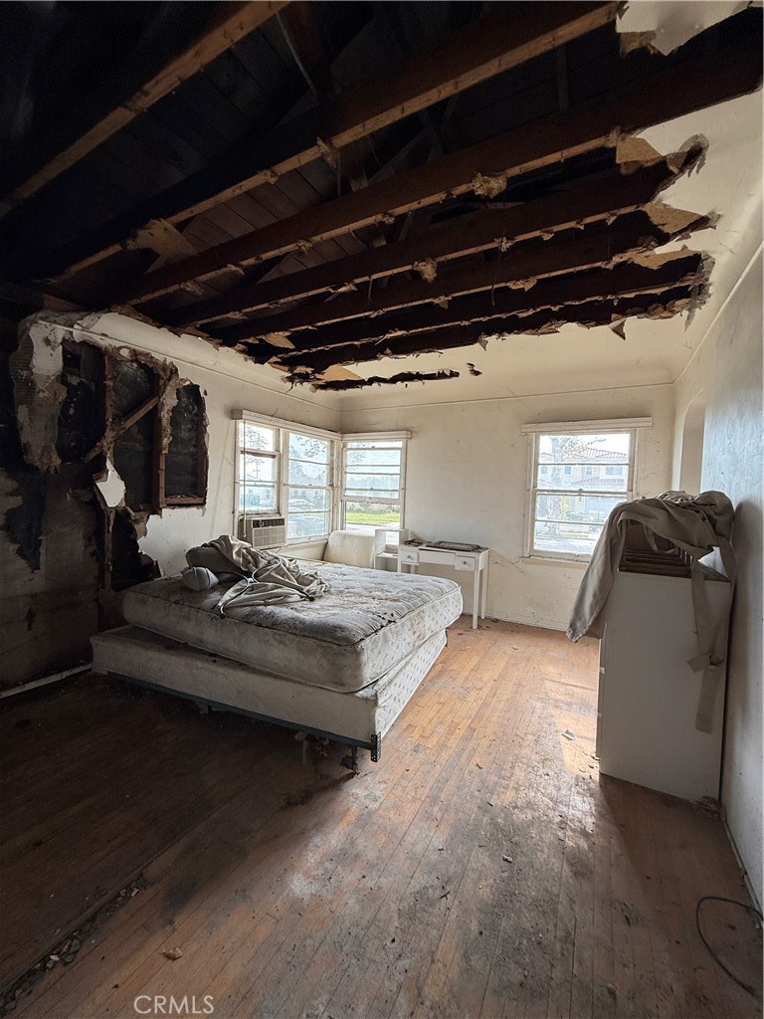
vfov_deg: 102.1
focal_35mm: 14
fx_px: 412
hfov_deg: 85.7
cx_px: 382
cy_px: 510
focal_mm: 2.22
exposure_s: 1/122
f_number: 2.2
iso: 64
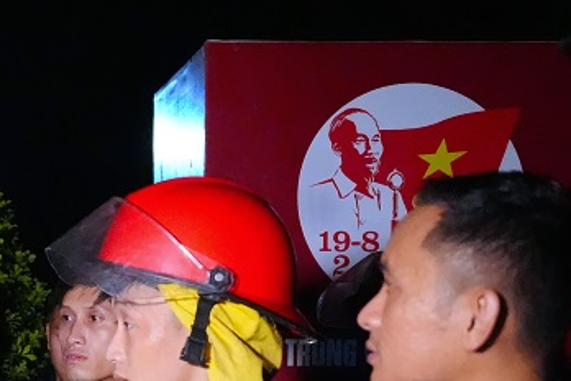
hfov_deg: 17.7
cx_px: -225
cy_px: 457
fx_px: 1681
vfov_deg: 12.6
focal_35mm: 106
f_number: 2.8
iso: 12800
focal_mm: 24
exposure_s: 1/250
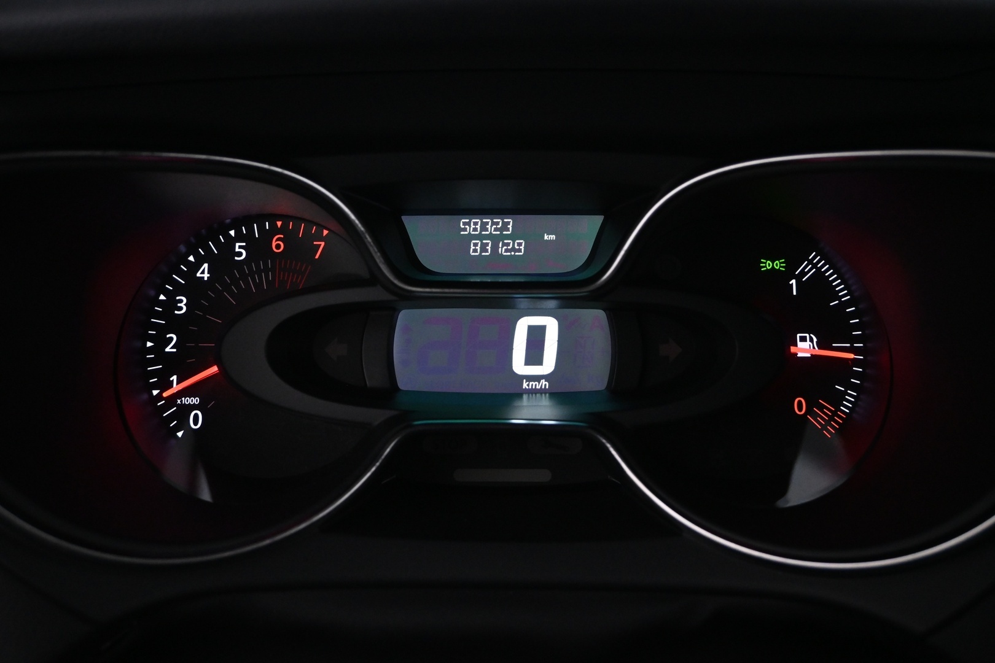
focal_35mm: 32
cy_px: 332
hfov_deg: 58.3
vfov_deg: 40.8
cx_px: 498
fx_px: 891
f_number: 4
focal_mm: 21.5
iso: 3200
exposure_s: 1/60
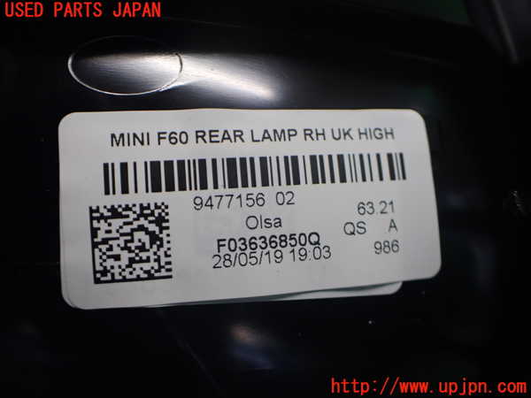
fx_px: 460
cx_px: 266
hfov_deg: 60.0
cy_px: 199
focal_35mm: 30
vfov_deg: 46.8
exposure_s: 1/125
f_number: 2.3
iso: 400
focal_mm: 5.4
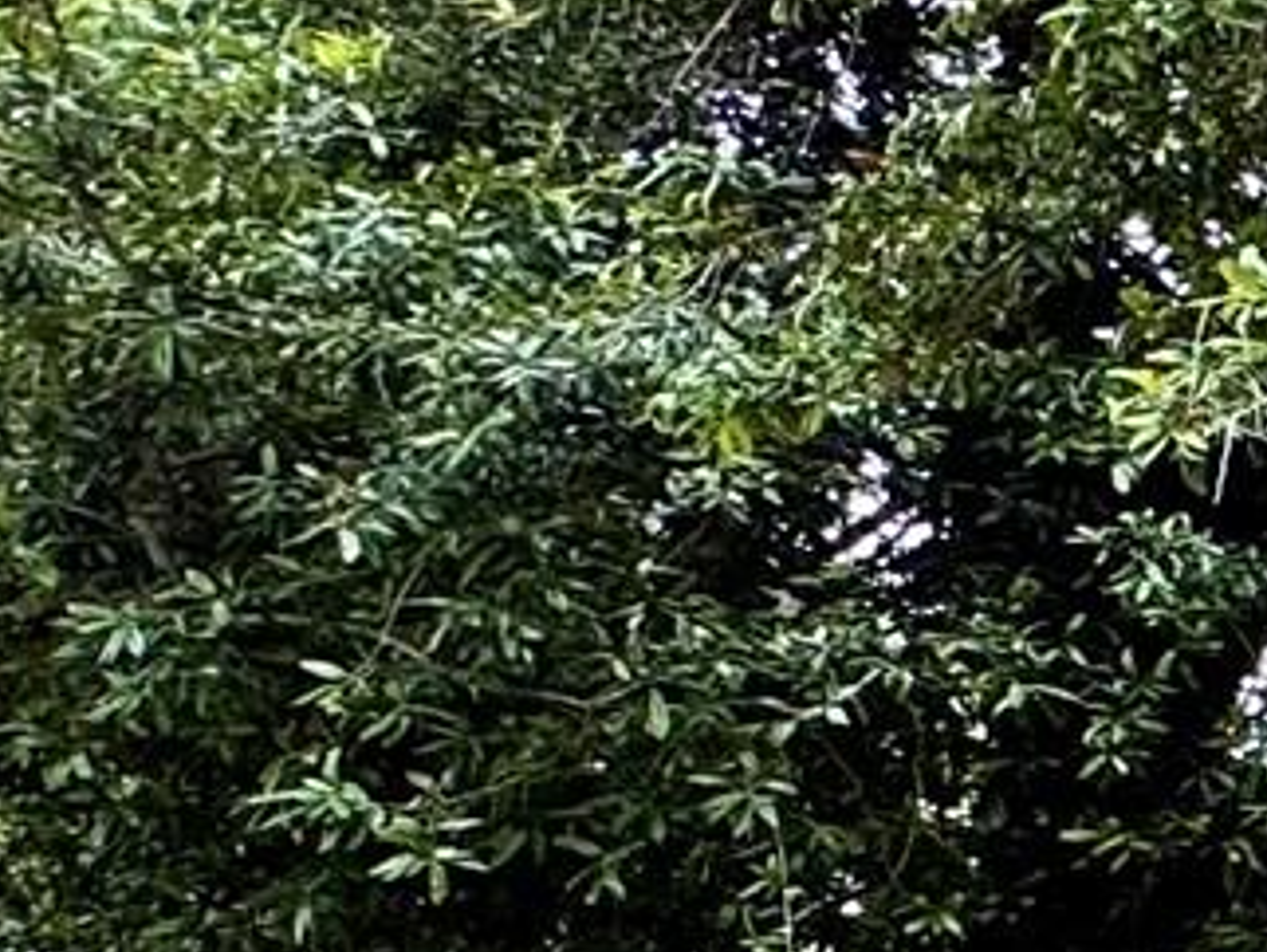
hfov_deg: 12.2
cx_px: 3616
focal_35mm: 89
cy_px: 972
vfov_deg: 16.3
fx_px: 3260
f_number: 2.2
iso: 40
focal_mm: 2.22
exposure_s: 1/231
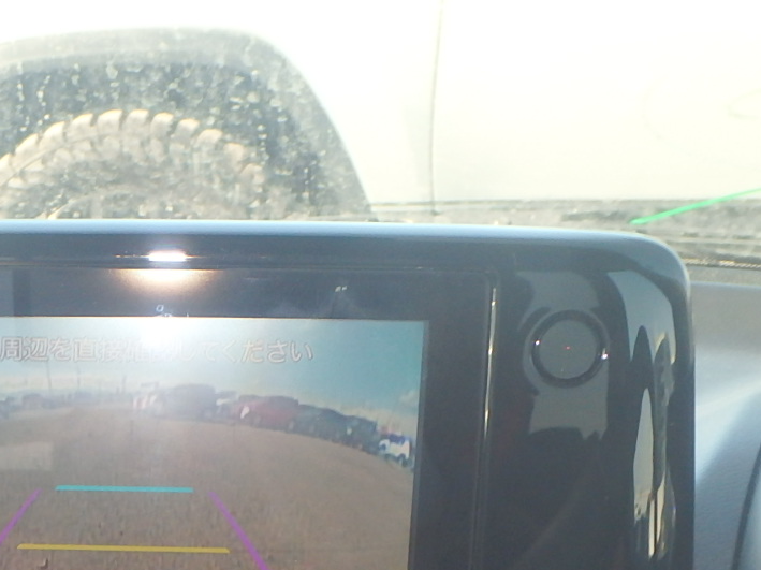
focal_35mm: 84
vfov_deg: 16.6
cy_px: 732
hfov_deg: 21.9
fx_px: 1846
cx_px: -103
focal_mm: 5.6
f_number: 4.7
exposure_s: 1/80
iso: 125
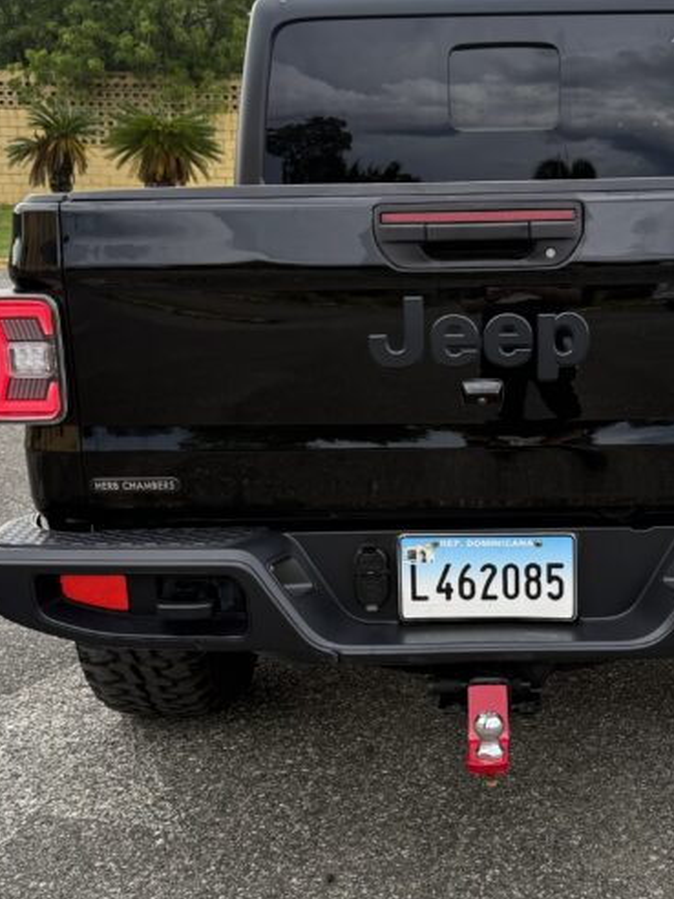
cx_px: 513
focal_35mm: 50
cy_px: 466
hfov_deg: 28.6
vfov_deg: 38.2
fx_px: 1298
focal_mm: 6.76
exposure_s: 1/491
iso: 100
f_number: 1.78
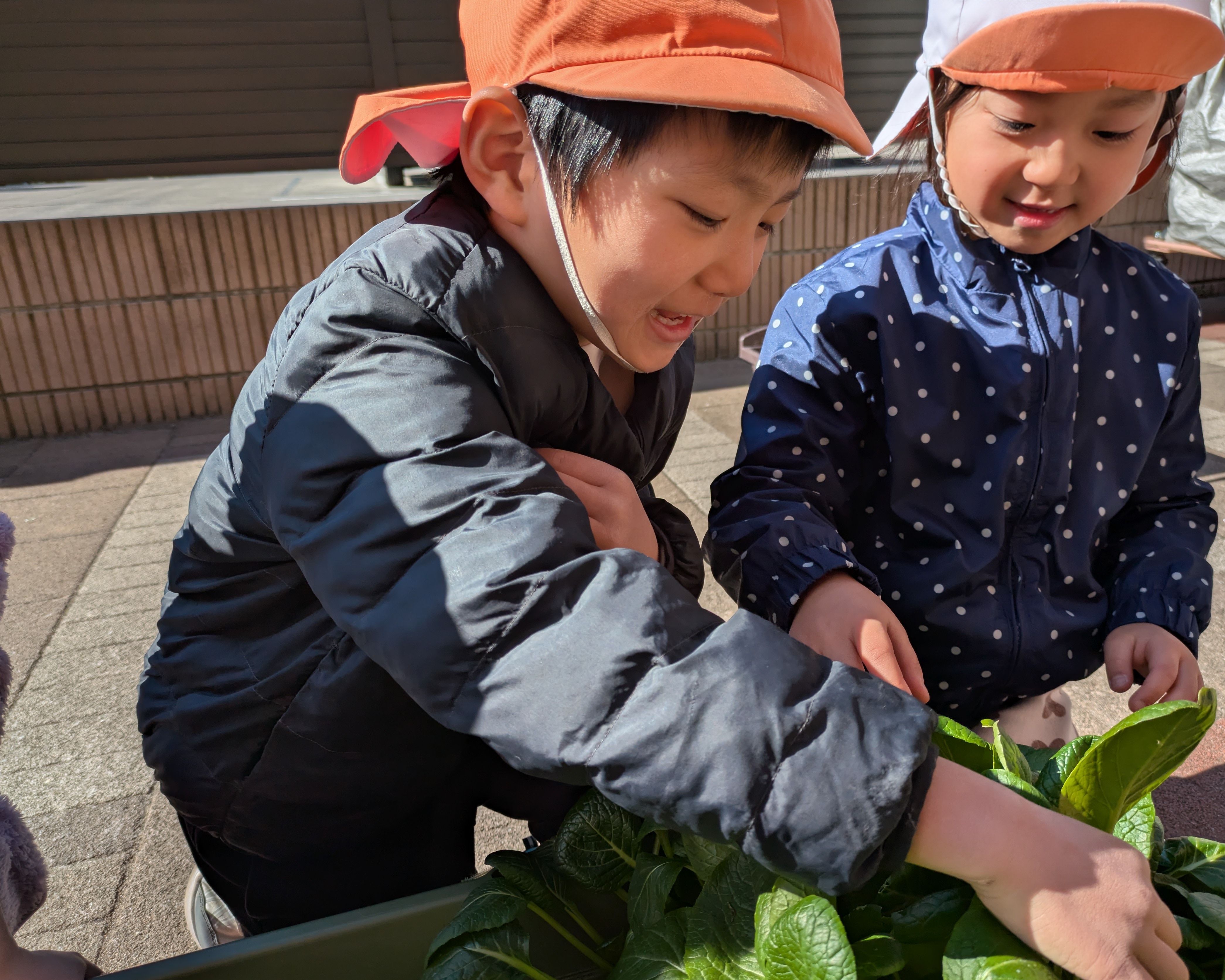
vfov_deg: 53.2
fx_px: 979
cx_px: 659
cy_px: 507
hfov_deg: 64.0
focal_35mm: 27
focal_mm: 5.43
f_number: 1.89
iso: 42
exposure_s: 1/2451
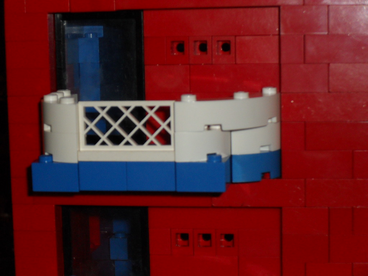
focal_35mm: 105
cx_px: 184
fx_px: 1116
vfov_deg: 14.1
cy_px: 138
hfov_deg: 18.7
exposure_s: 1/60
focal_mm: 18.9
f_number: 5.8
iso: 200
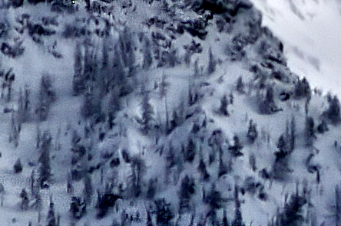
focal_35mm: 1930
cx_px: 440
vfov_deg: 0.7
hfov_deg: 1.1
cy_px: 110
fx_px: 18261
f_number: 9
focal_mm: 190
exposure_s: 1/4000
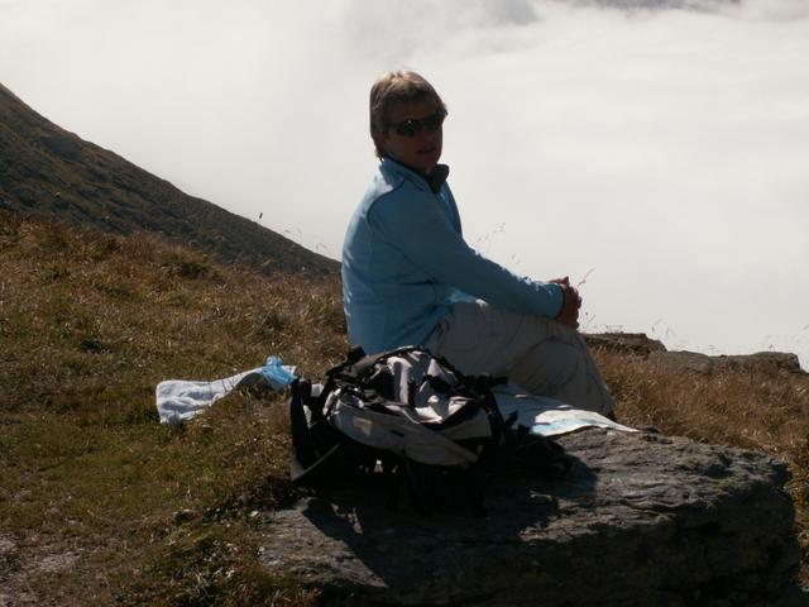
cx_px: 404
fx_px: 2688
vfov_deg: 12.9
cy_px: 304
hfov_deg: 17.1
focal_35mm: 115
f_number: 5.6
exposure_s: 1/1000
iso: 50
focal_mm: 18.85
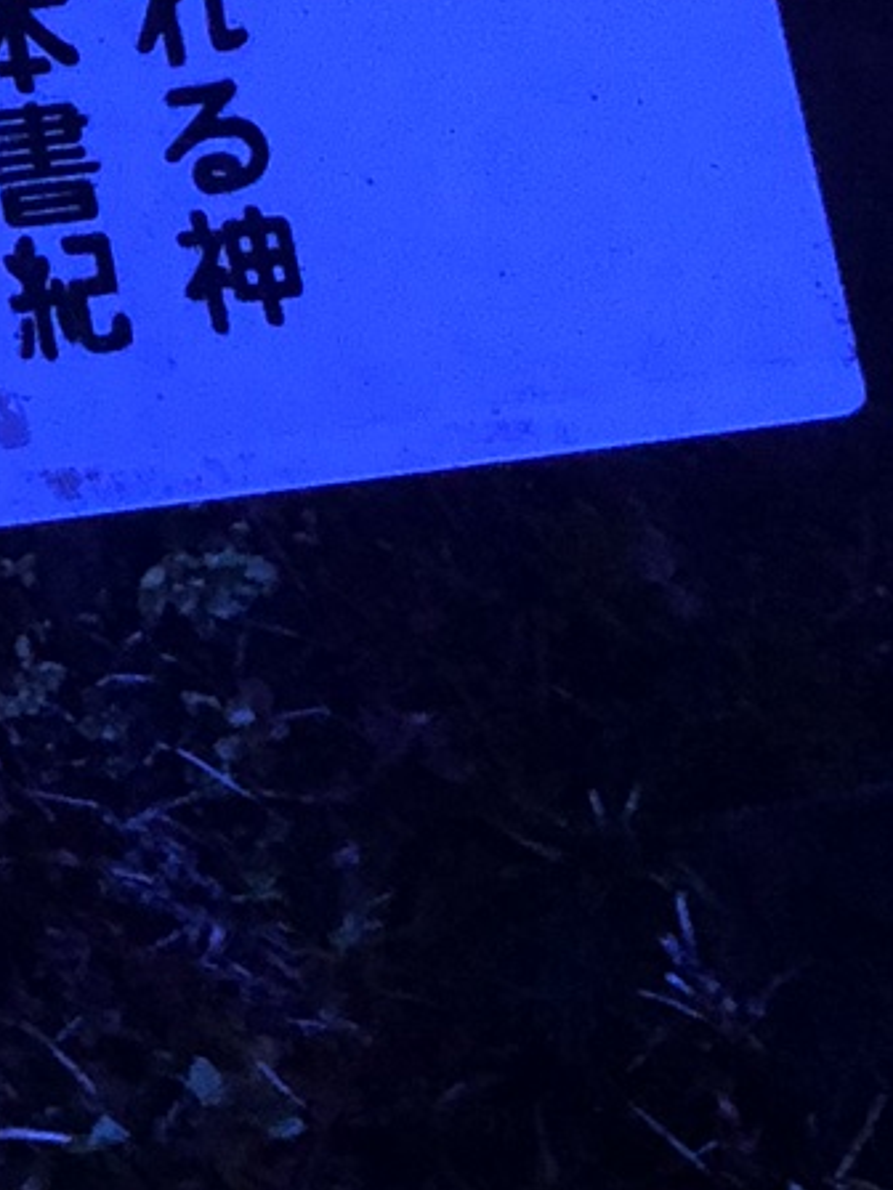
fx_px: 4403
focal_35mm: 128
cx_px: -885
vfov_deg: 14.6
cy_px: -422
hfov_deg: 10.6
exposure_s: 1/4
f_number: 1.8
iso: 100
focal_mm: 3.99
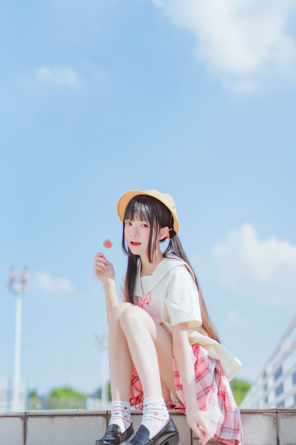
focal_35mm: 58
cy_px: 238
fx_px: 715
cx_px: 143
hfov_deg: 23.4
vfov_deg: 34.5
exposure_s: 1/4000
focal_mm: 50
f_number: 1.4
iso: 100
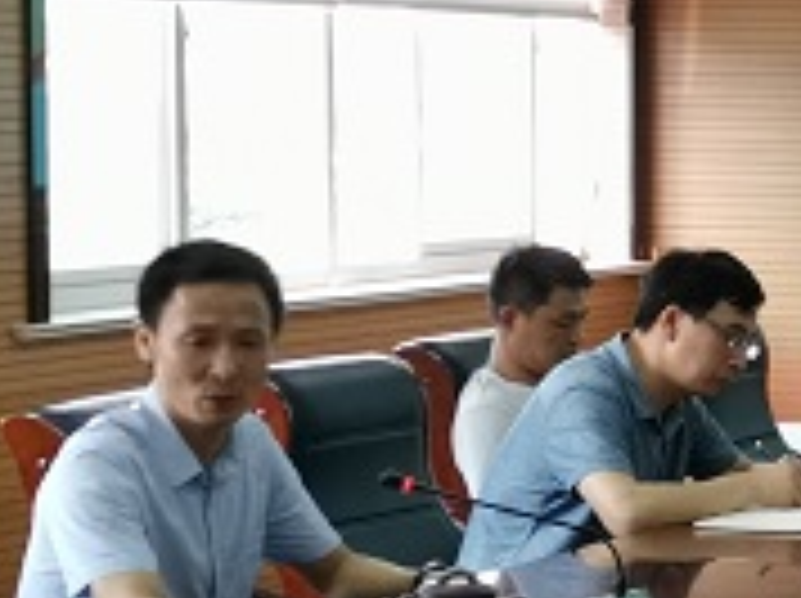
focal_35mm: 157
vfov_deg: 9.4
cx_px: 1143
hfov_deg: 12.1
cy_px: 357
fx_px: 3628
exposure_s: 1/100
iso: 125
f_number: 1.8
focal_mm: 4.75
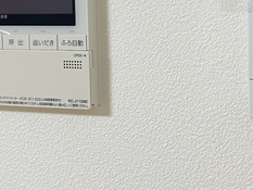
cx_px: 215
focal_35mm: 78
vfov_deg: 18.6
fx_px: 570
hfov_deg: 24.5
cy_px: 16
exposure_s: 1/49
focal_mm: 5.1
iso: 160
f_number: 1.6
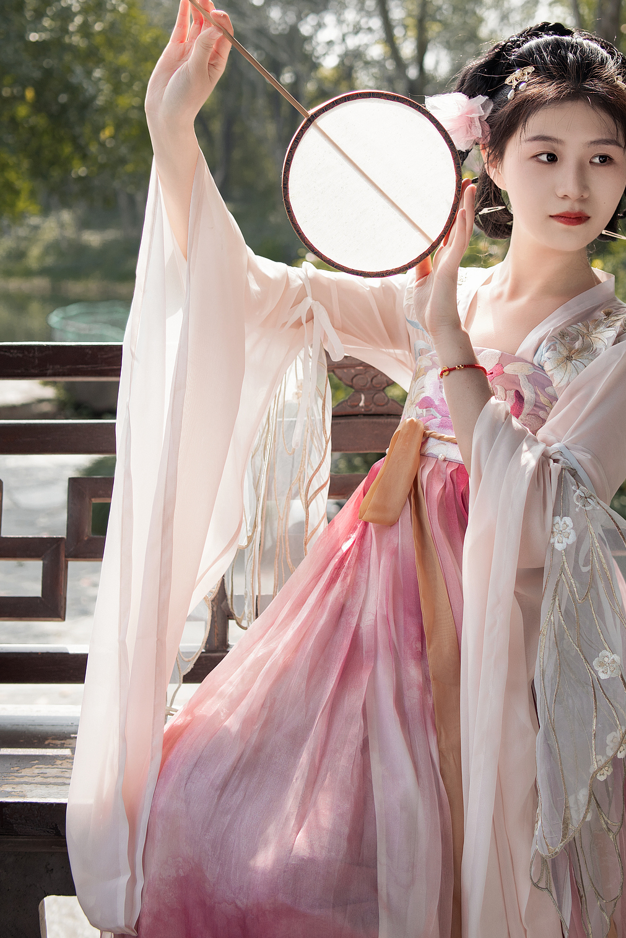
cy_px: 367
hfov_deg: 23.7
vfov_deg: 34.9
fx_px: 1486
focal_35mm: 57
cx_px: 386
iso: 100
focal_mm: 30
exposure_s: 1/800
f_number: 2.2
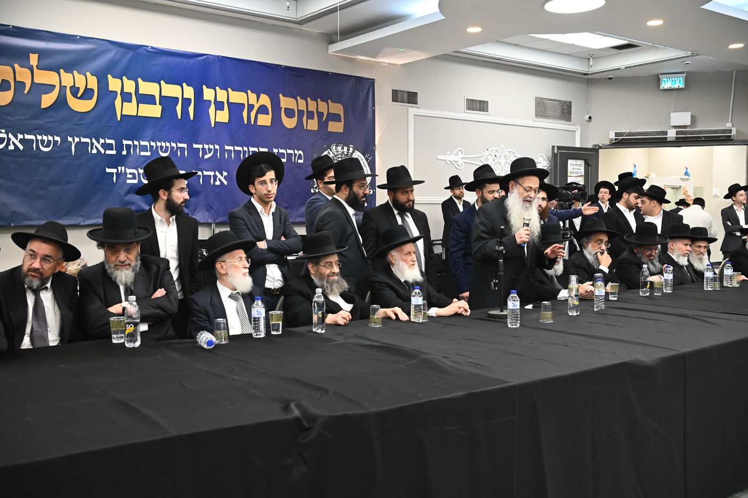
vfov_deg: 35.0
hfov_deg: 50.7
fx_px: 789
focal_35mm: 38
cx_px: 374
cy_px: 249
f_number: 5
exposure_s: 1/160
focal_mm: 38
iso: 2000
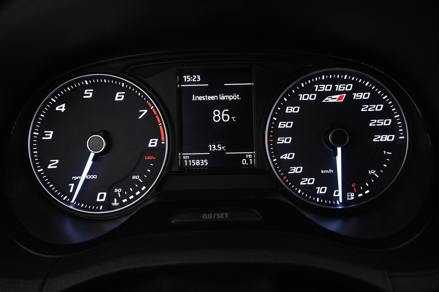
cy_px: 146
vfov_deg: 41.7
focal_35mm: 32
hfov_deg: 59.5
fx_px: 384
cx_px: 220
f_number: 4
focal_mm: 21
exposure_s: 1/50
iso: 3200
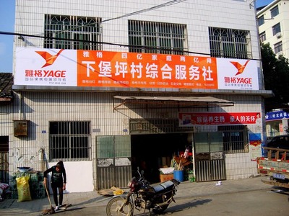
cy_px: 108
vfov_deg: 40.7
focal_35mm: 35
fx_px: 292
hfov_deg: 52.6
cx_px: 144
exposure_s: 1/1000
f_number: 2.8
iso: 50
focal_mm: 5.8
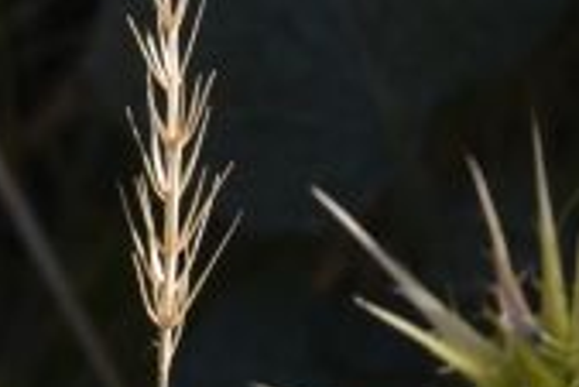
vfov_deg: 3.5
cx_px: 565
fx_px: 6181
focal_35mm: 384
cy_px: 1426
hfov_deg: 5.4
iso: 125
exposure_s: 1/125
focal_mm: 50
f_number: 11
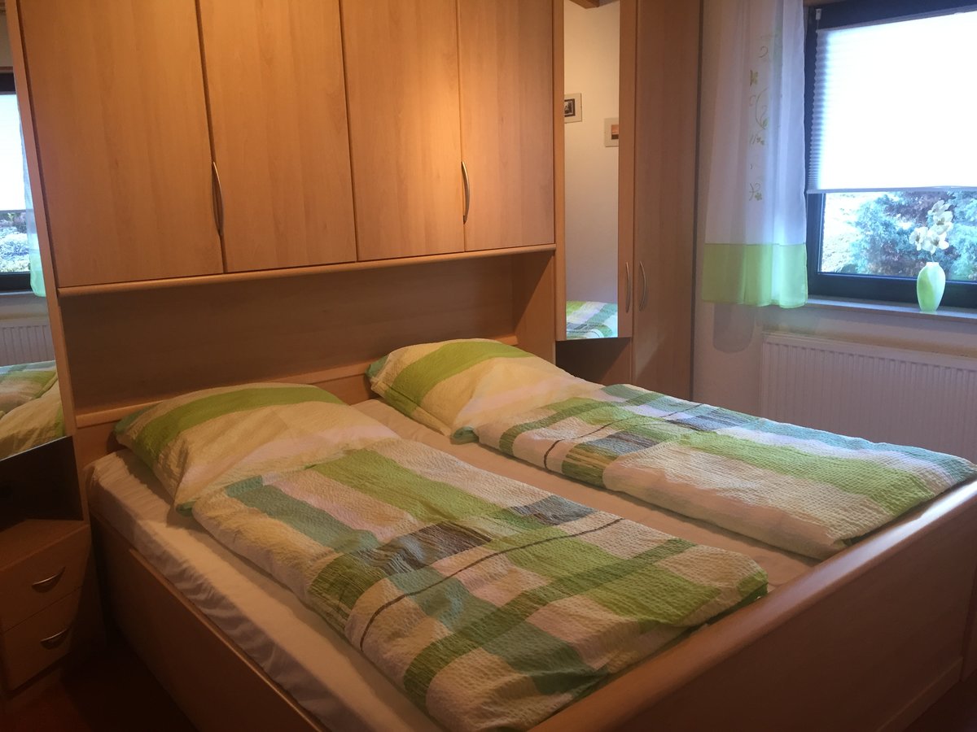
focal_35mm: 29
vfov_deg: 48.2
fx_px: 818
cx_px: 488
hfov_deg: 61.7
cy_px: 366
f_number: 2.2
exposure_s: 1/33
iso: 125
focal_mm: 4.15
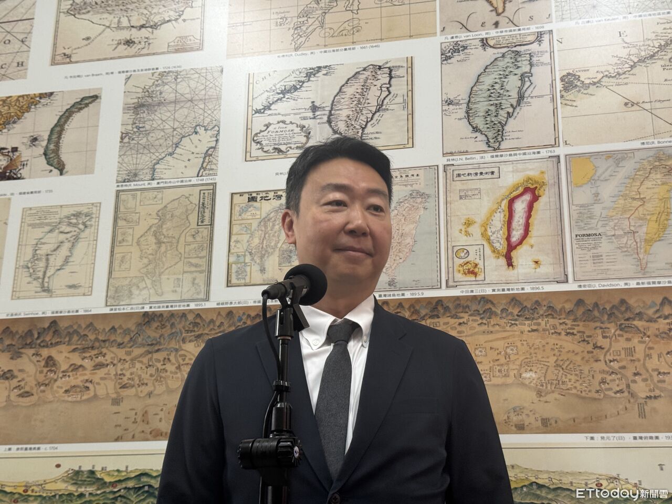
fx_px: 932
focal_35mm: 48
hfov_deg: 39.7
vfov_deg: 30.3
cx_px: 336
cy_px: 252
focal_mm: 6.76
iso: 125
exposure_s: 1/59
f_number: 1.78
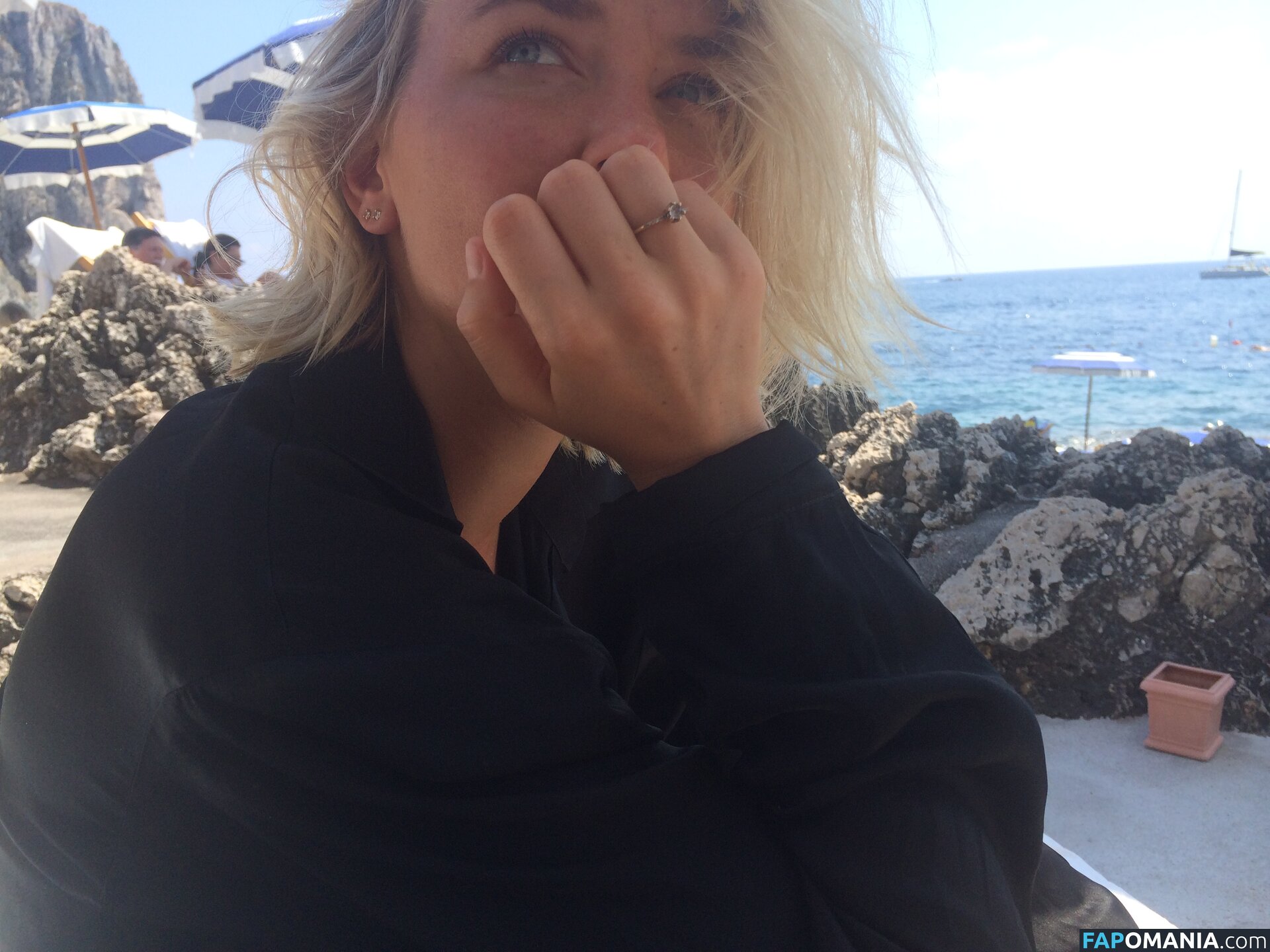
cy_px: 476
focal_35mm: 30
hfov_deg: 60.0
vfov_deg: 46.8
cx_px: 635
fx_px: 1101
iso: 32
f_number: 2.2
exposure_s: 1/1208
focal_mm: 4.12
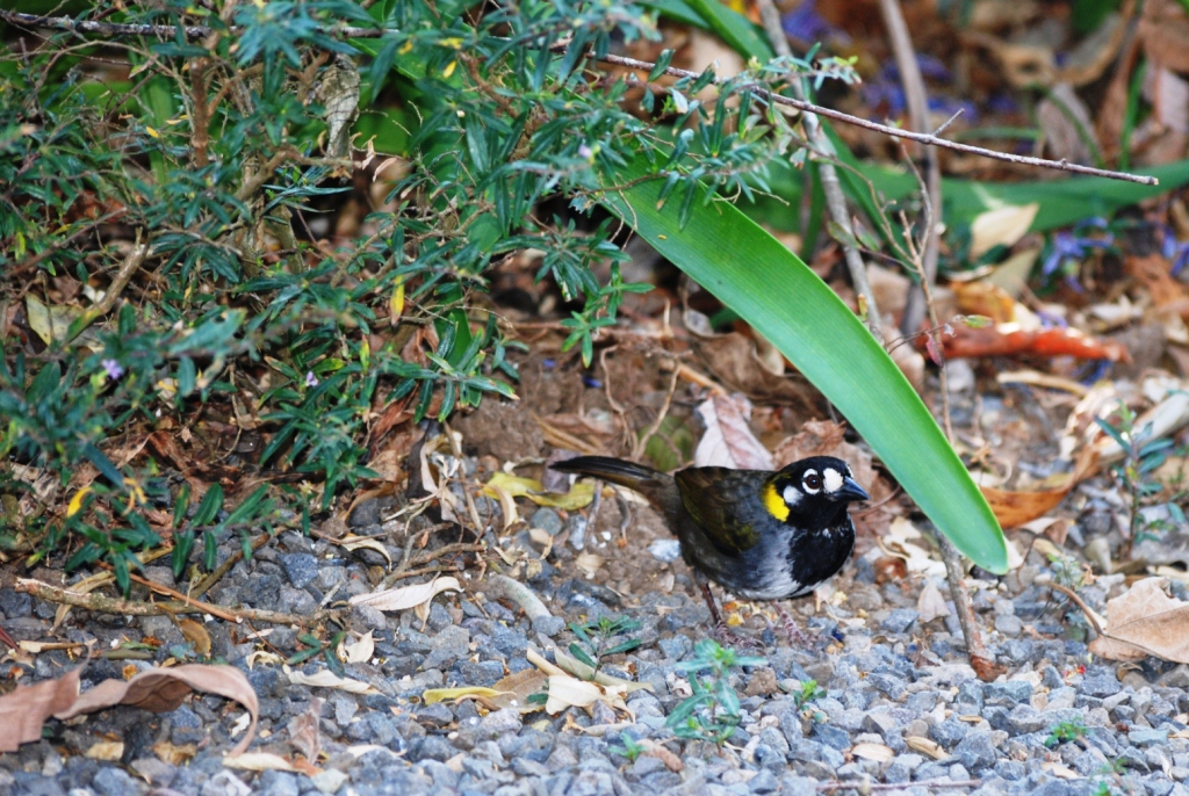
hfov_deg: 9.1
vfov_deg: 6.1
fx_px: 7442
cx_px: 594
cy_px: 398
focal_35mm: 225
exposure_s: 1/60
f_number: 4.5
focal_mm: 150
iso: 400
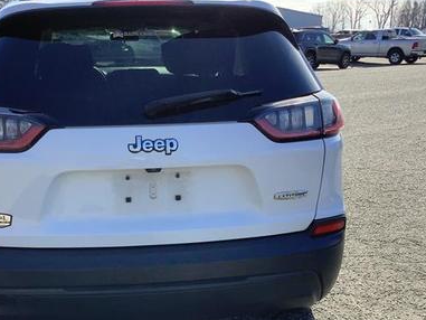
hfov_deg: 45.4
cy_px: 201
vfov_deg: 35.0
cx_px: 161
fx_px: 505
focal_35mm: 41
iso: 25
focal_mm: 3.3
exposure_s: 1/392
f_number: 2.4
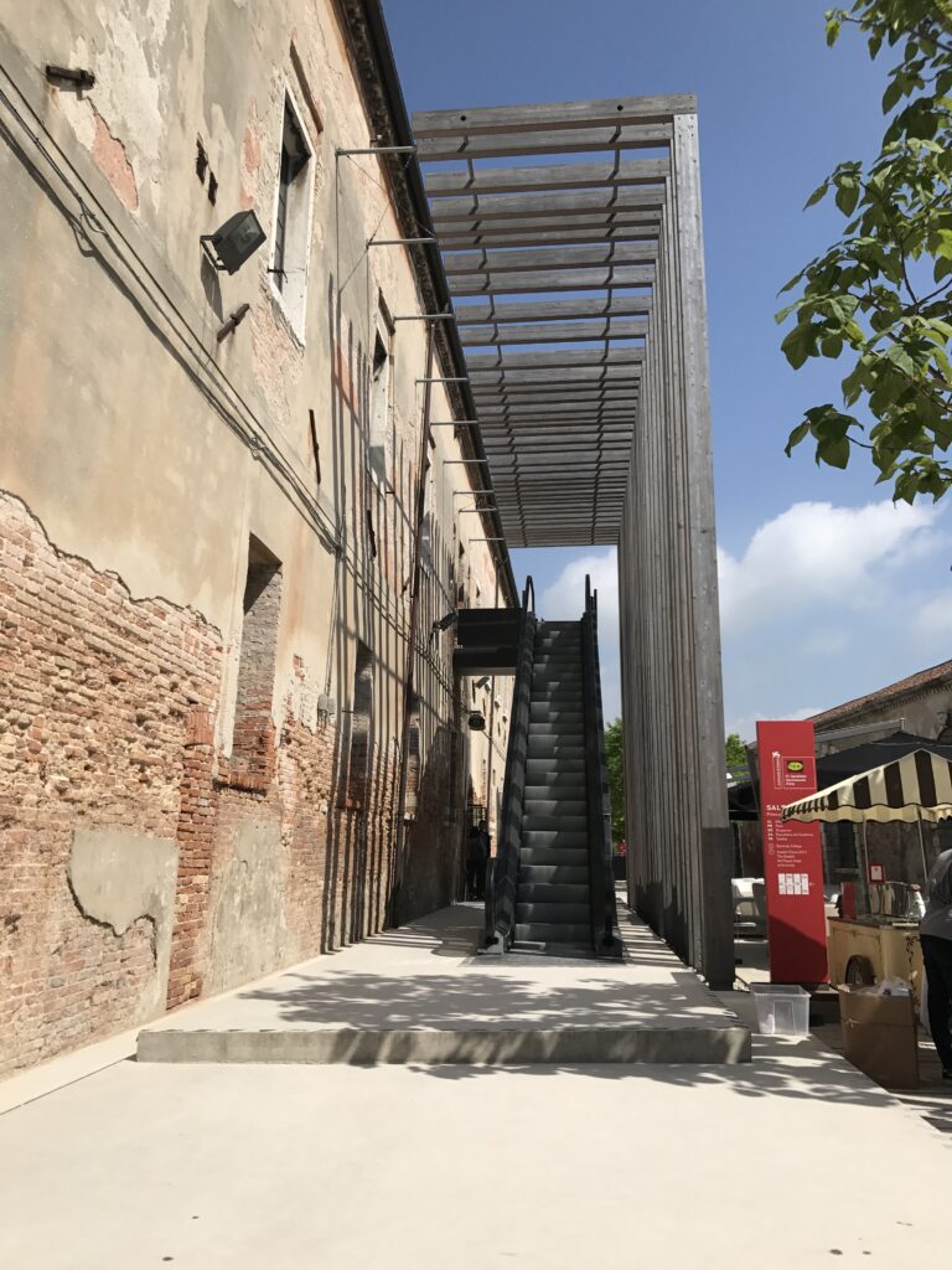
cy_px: 635
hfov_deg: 49.7
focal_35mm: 28
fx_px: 1027
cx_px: 476
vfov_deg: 63.4
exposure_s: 1/4000
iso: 20
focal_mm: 3.99
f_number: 1.8
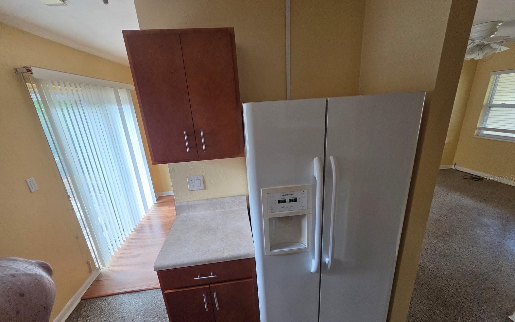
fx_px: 196
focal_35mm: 14
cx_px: 254
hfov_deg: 105.3
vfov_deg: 78.4
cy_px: 178
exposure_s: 1/120
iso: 250
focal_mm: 2.2
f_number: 2.2
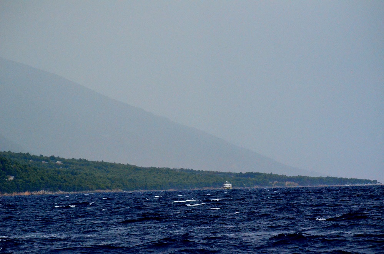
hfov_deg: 8.9
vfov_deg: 5.9
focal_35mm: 232
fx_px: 2474
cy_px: 127
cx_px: 192
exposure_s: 1/8000
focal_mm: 155
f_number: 4.8
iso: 4500
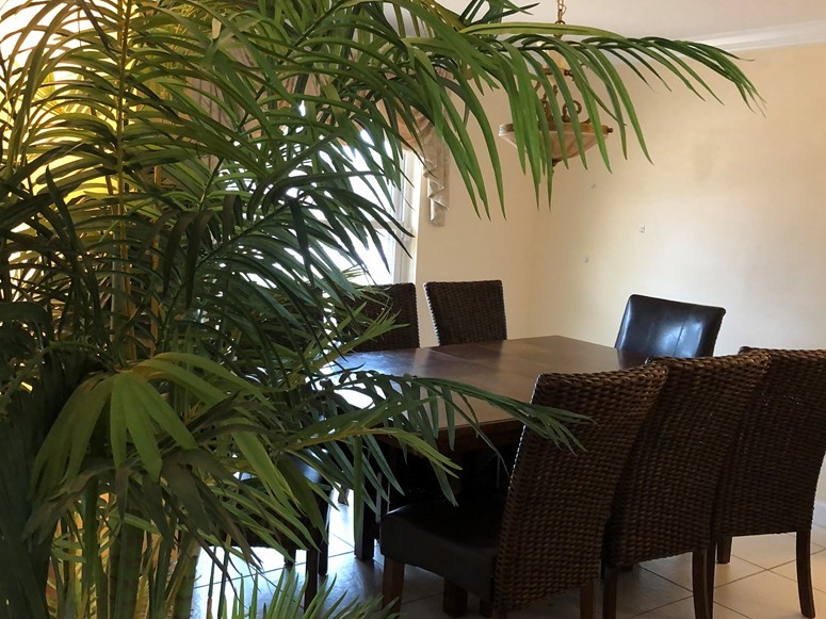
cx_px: 350
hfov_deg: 50.0
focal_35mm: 37
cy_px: 241
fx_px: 883
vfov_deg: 38.5
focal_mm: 4
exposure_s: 1/15
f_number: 1.8
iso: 100
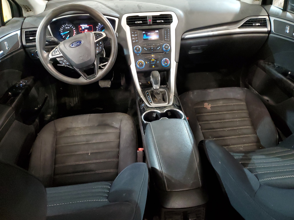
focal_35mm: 26
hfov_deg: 67.3
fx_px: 221
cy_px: 110
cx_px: 147
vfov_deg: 53.1
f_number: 1.5
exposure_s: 1/15
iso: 331
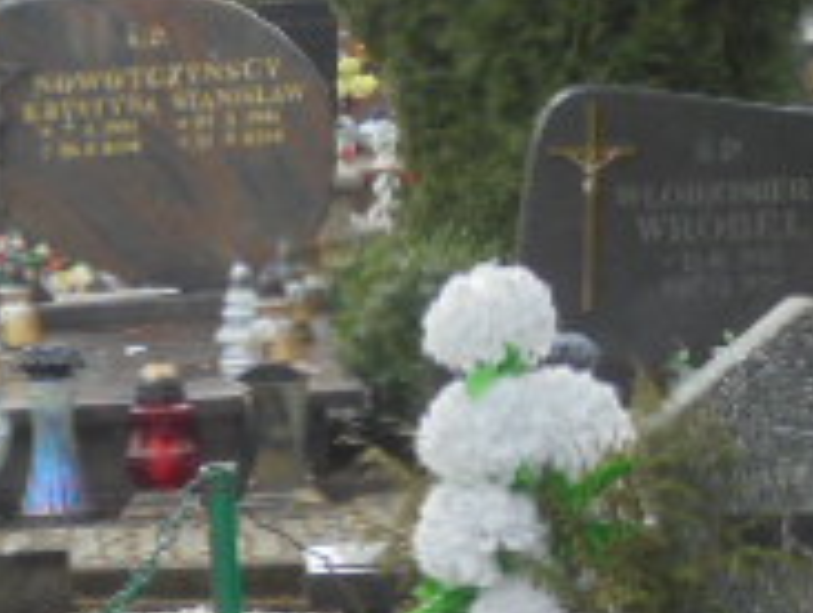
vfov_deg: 9.8
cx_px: -347
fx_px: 3530
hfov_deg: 12.6
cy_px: 733
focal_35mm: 150
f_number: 4.5
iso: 100
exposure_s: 1/200
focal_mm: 7.8
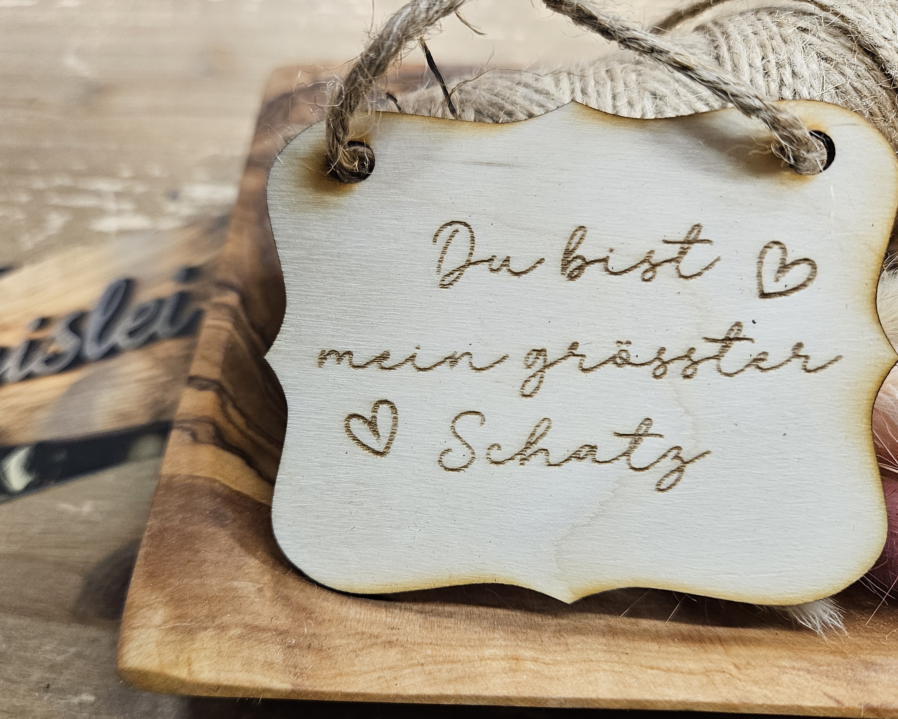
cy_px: 376
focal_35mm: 28
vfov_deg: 51.5
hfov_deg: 62.2
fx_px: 744
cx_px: 429
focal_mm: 5.4
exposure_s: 1/100
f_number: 1.8
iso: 400
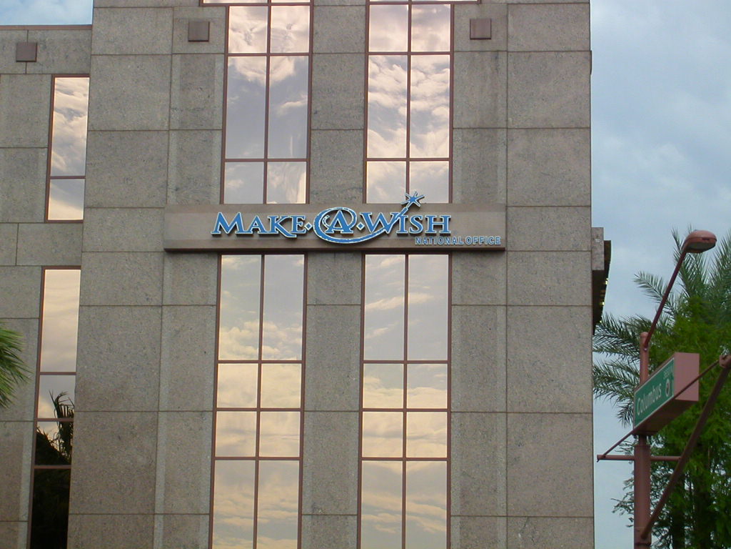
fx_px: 2344
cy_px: 274
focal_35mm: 111
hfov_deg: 17.7
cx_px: 366
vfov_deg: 13.3
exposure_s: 1/757
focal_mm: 16.8
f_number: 4.8
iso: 100
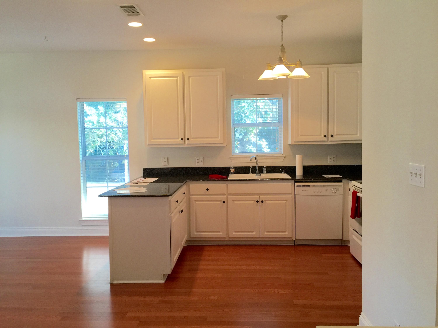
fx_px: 367
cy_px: 164
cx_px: 219
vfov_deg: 48.2
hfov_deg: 61.7
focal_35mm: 29
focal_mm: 4.15
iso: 40
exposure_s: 1/30
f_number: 2.2
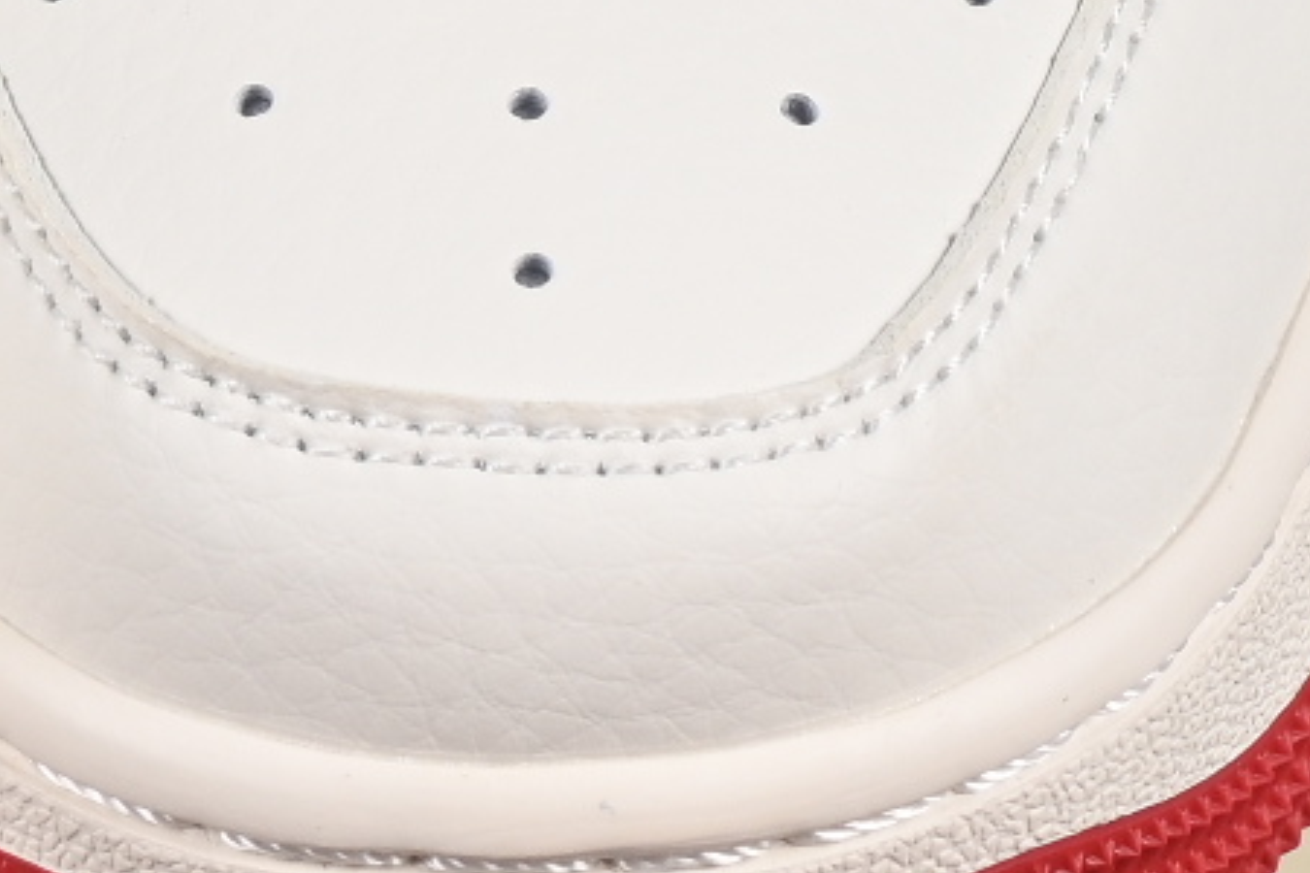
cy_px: -550
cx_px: -282
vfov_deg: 3.0
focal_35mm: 464
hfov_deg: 4.4
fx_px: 16883
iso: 160
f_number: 8
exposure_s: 1/80
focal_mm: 50
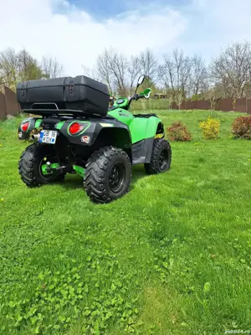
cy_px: 168
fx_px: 222
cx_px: 126
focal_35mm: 23
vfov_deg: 73.9
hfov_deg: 58.9
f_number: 1.8
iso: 40
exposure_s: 1/2660
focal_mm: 5.54
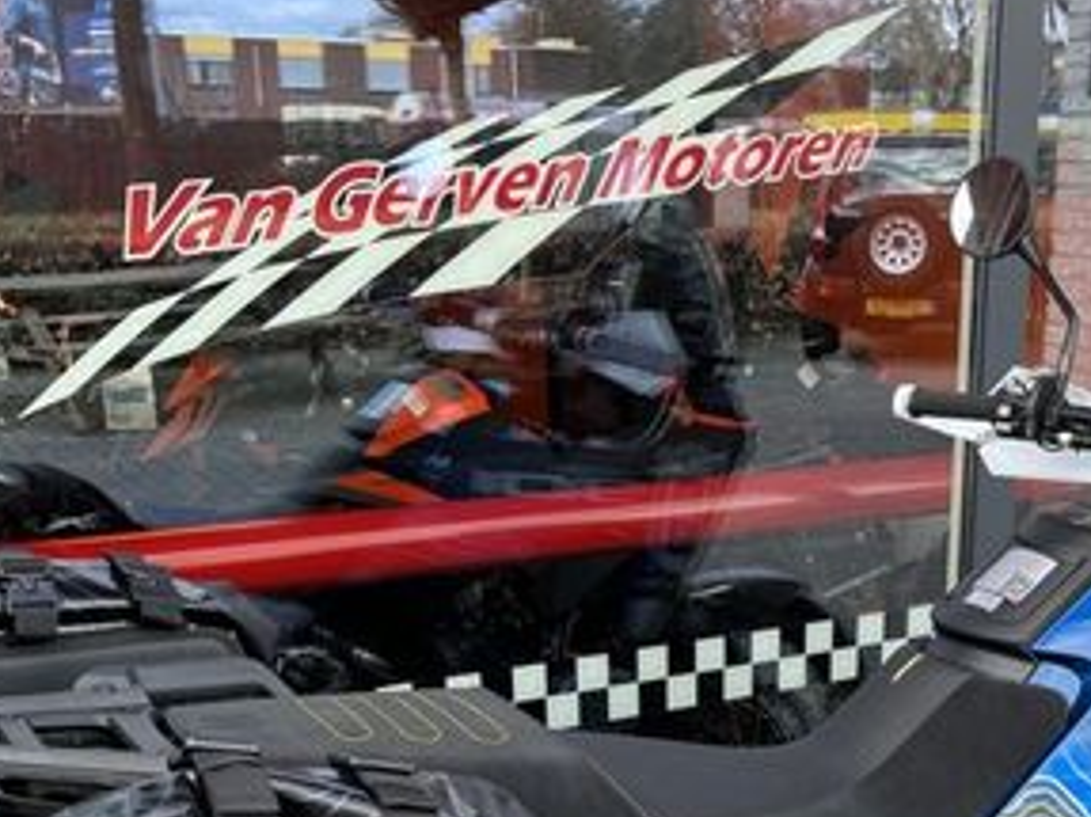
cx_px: 764
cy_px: 866
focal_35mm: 58
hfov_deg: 32.8
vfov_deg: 23.8
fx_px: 1827
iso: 40
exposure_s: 1/206
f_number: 1.6
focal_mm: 5.1
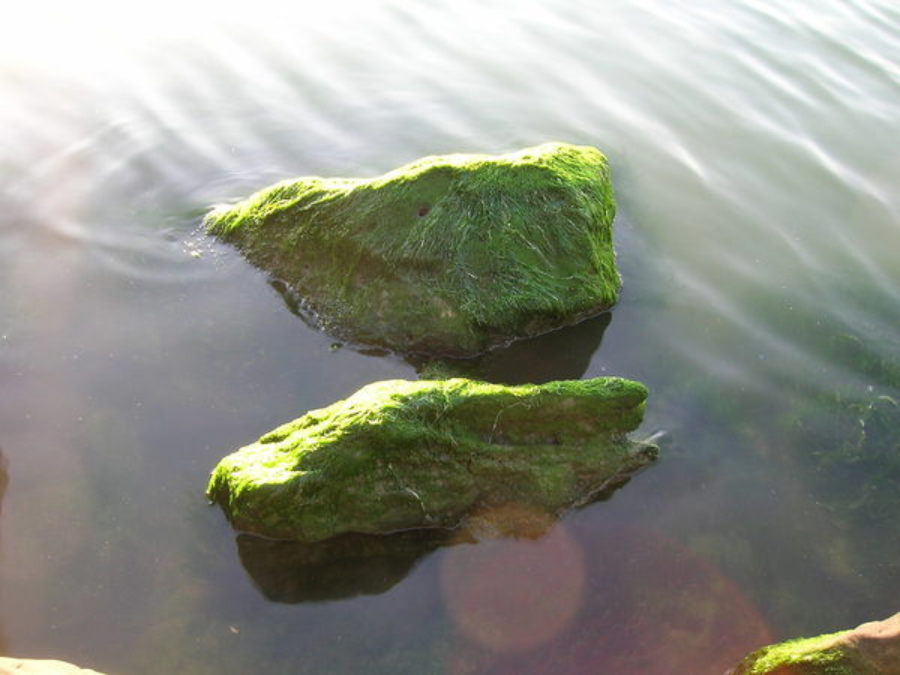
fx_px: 884
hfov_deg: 54.0
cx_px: 450
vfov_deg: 41.8
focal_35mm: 34
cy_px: 338
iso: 50
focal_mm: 5.7
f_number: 4.9
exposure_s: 1/15
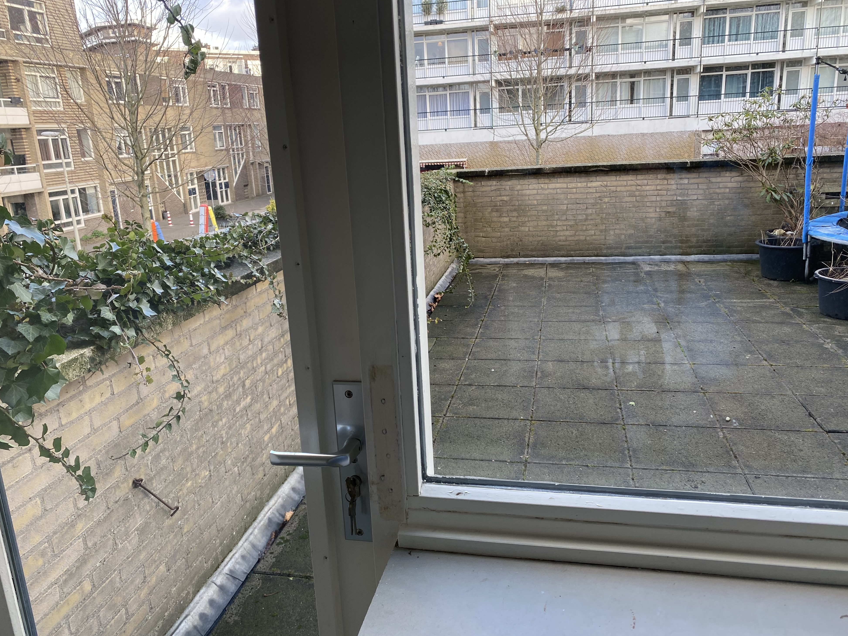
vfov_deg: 51.4
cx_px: 422
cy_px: 314
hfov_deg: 65.3
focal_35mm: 27
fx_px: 661
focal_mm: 4.25
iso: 50
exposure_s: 1/122
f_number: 1.8
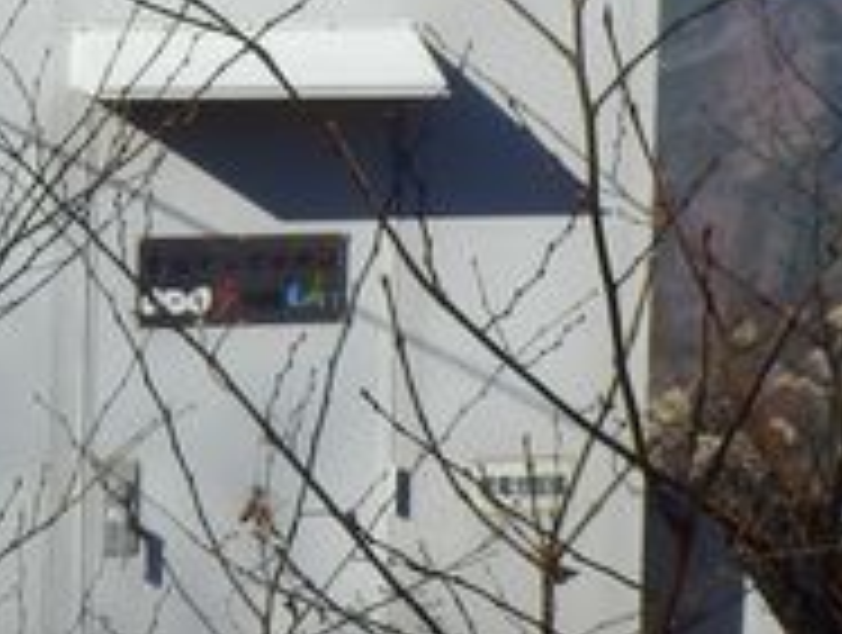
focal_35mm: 158
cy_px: -4
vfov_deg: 9.4
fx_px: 3851
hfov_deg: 12.3
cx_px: -86
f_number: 9.9
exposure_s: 1/125
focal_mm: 6.6
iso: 80
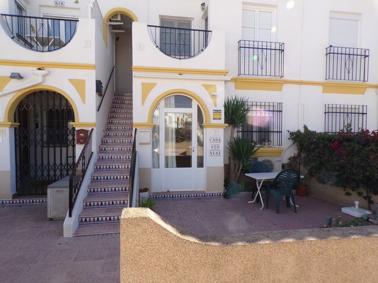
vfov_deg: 56.8
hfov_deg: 71.6
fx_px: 262
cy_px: 142
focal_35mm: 24
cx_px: 189
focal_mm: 4.3
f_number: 5.8
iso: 80
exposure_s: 1/160
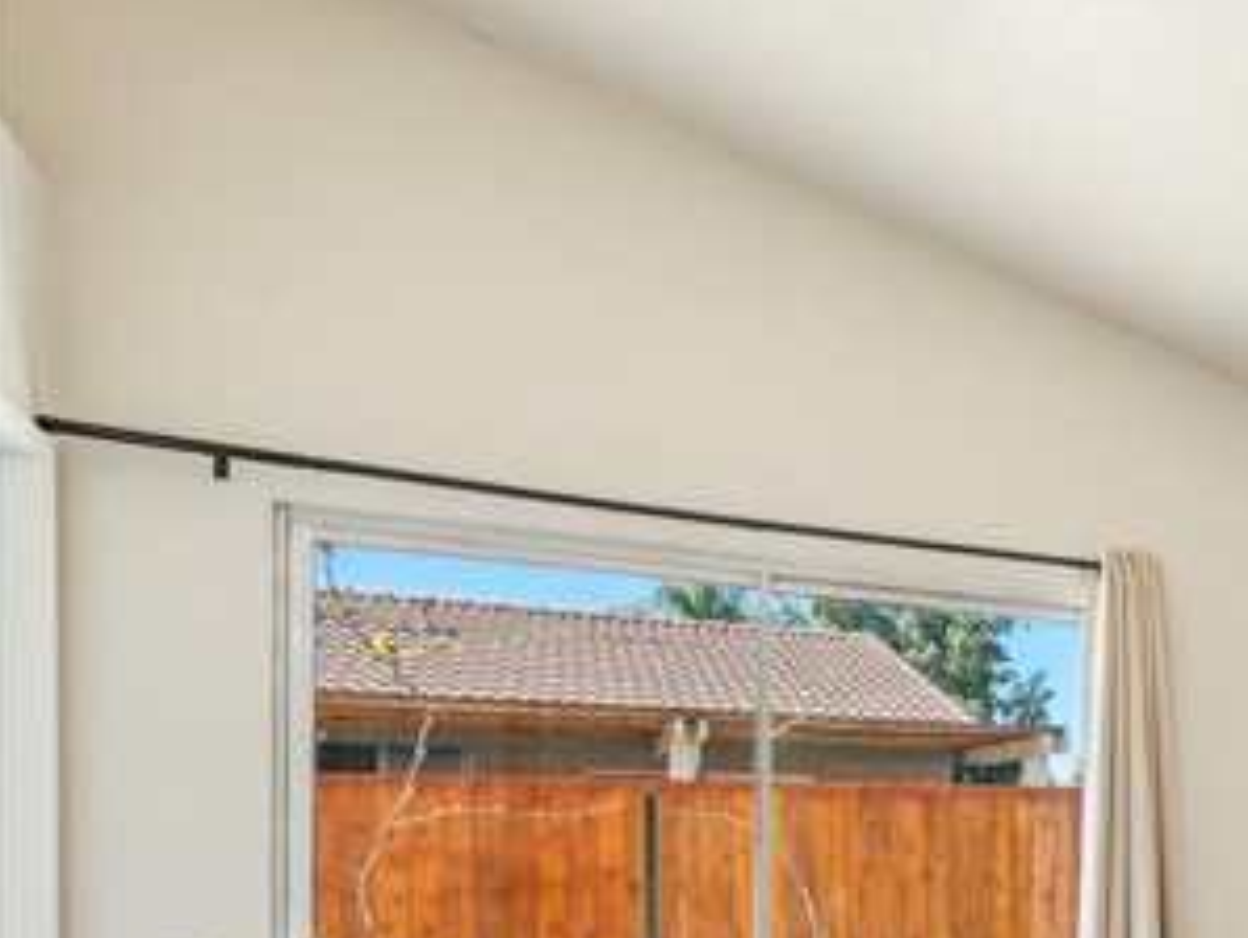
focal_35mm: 33
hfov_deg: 44.2
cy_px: 810
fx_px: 1191
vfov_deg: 40.4
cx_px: 1332
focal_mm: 16
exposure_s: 1/60
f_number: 8
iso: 400
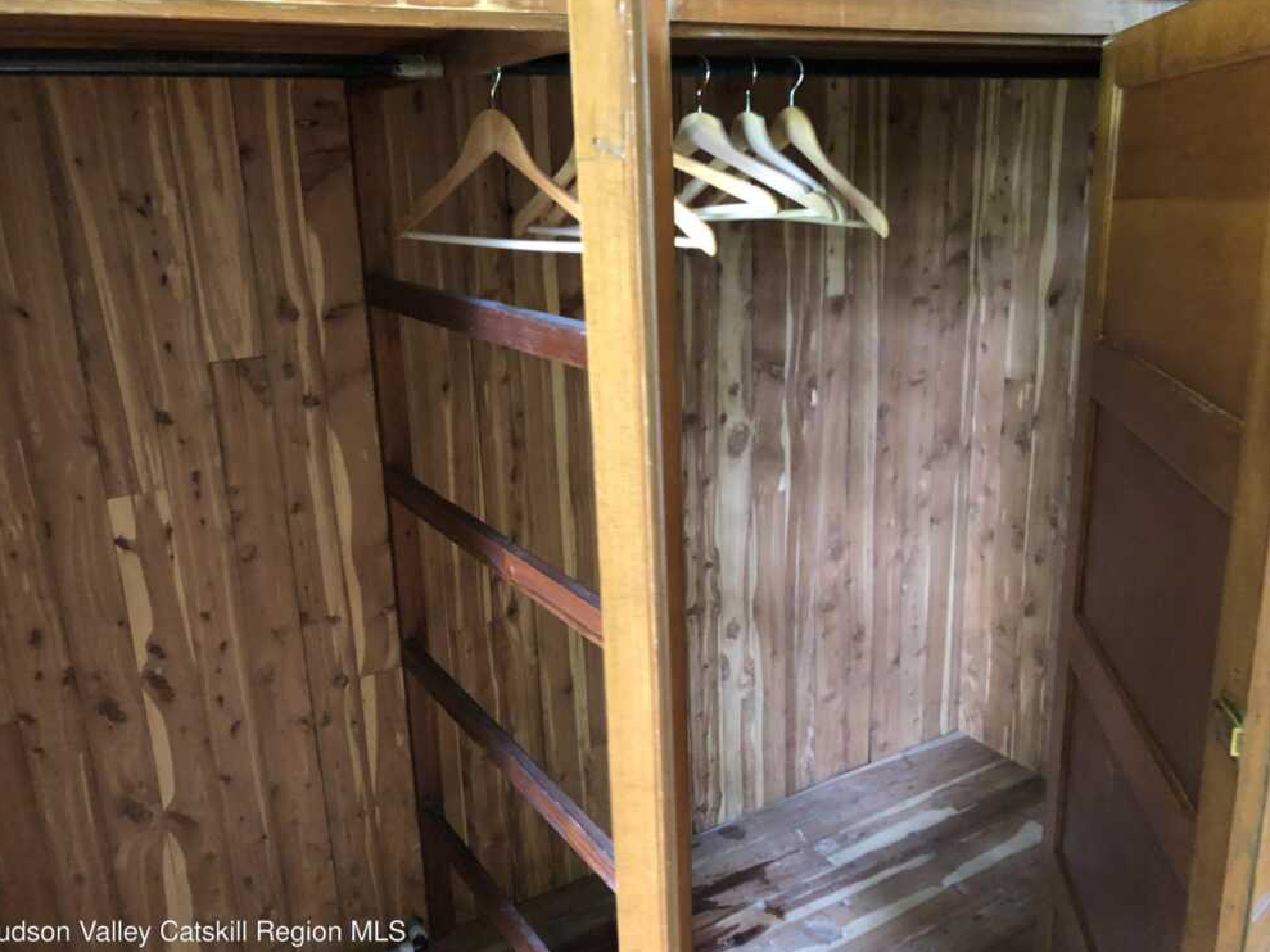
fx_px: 1064
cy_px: 484
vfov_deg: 48.2
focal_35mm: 29
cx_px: 631
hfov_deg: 61.7
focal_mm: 3.99
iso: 100
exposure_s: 1/5
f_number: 1.8
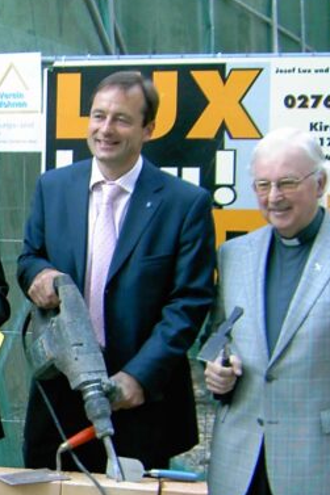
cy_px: 381
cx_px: -154
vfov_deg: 20.4
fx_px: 1362
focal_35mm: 99
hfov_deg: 13.1
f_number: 3.5
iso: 100
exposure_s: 1/50
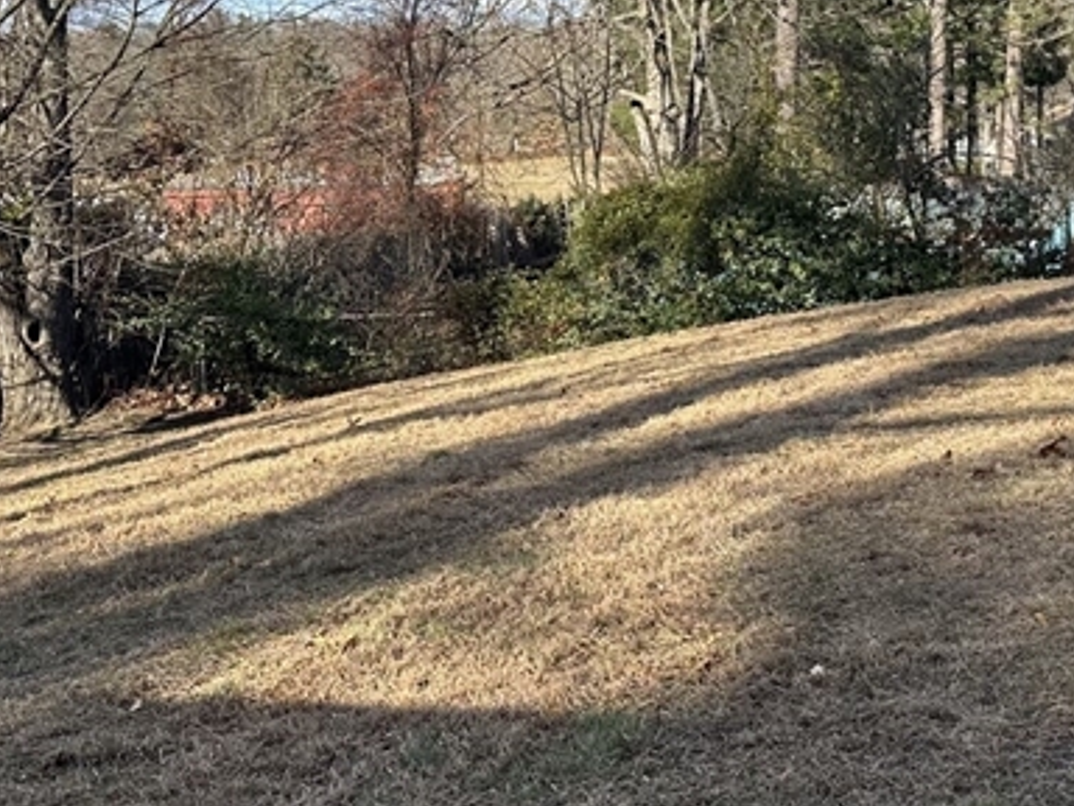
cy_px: 291
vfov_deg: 22.9
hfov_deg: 30.0
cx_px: 722
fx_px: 1986
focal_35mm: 64
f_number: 1.78
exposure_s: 1/1988
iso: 80
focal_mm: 6.86
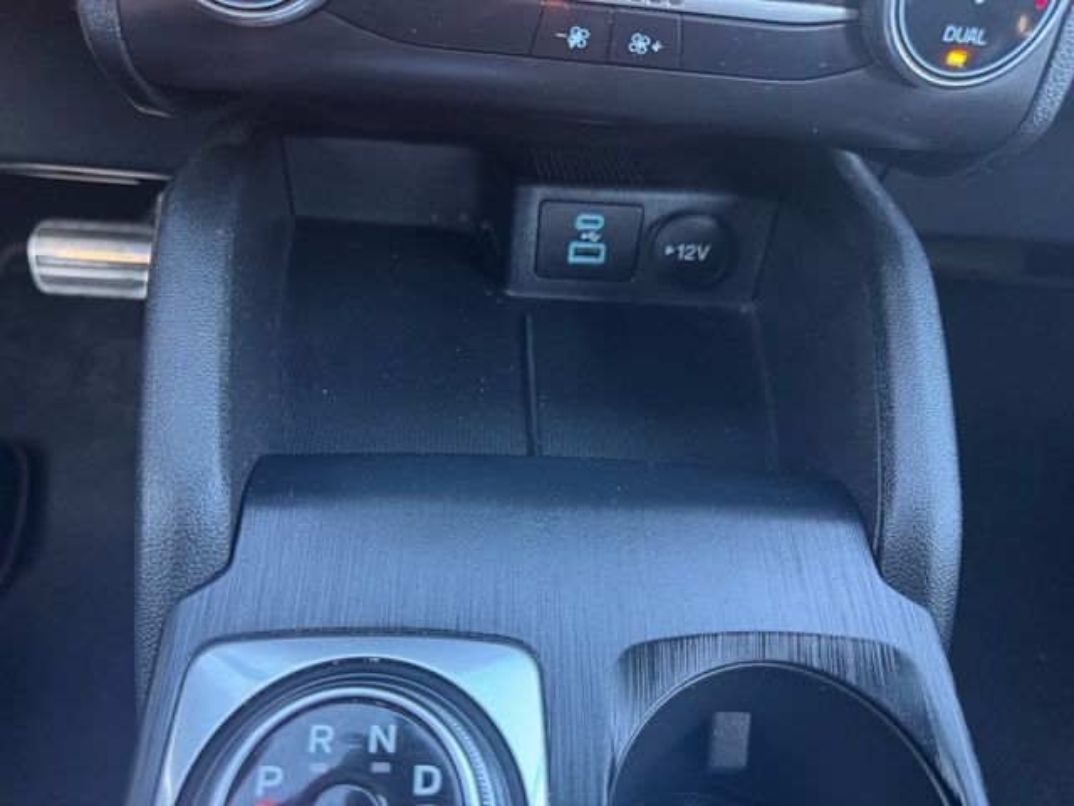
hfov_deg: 71.6
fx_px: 745
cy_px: 403
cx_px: 537
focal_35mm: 24
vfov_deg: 56.8
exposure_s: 1/51
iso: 400
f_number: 1.78
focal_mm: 6.76
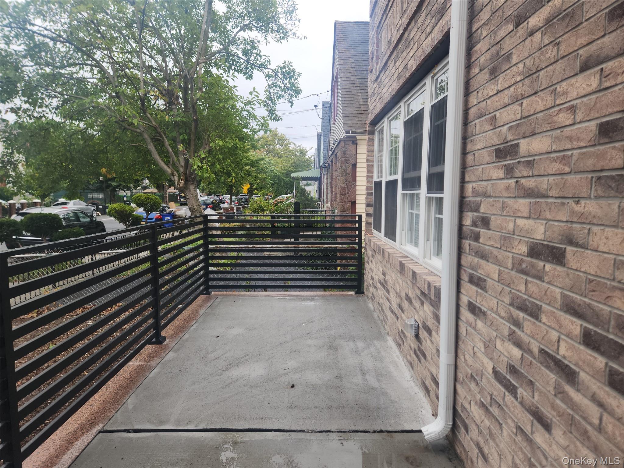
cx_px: 312
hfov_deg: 73.9
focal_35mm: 23
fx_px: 415
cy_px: 234
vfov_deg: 58.9
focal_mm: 5.4
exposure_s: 1/511
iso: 20
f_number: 1.8
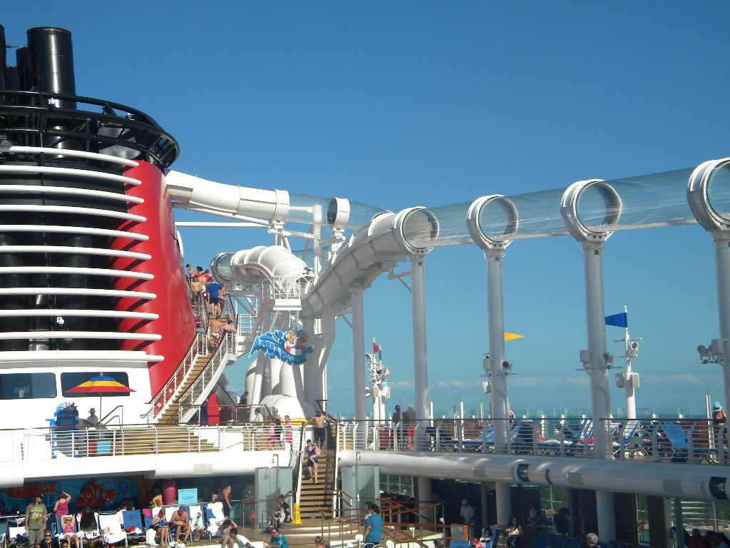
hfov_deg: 34.3
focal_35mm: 56
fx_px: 1181
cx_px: 365
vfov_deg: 26.1
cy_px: 274
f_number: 8.2
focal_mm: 10.1
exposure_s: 1/368
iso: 80
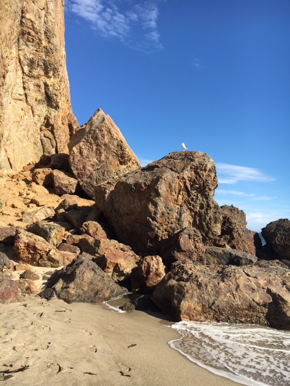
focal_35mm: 29
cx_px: 145
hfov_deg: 48.2
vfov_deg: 61.7
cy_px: 193
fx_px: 324
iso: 25
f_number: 2.2
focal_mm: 4.15
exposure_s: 1/1202
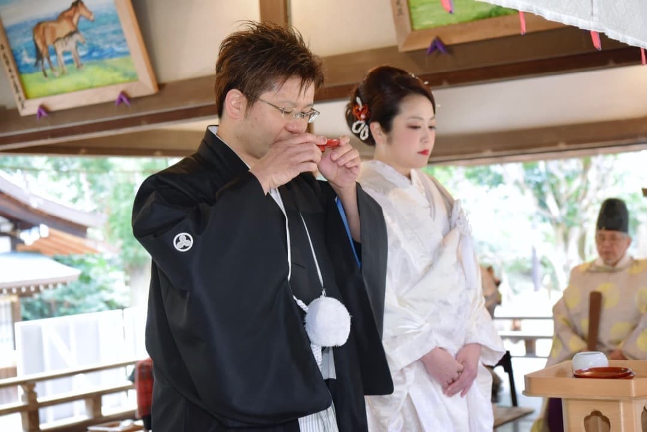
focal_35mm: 62
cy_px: 216
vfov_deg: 21.9
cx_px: 324
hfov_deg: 32.4
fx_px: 1115
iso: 4000
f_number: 5.6
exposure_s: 1/60
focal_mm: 62
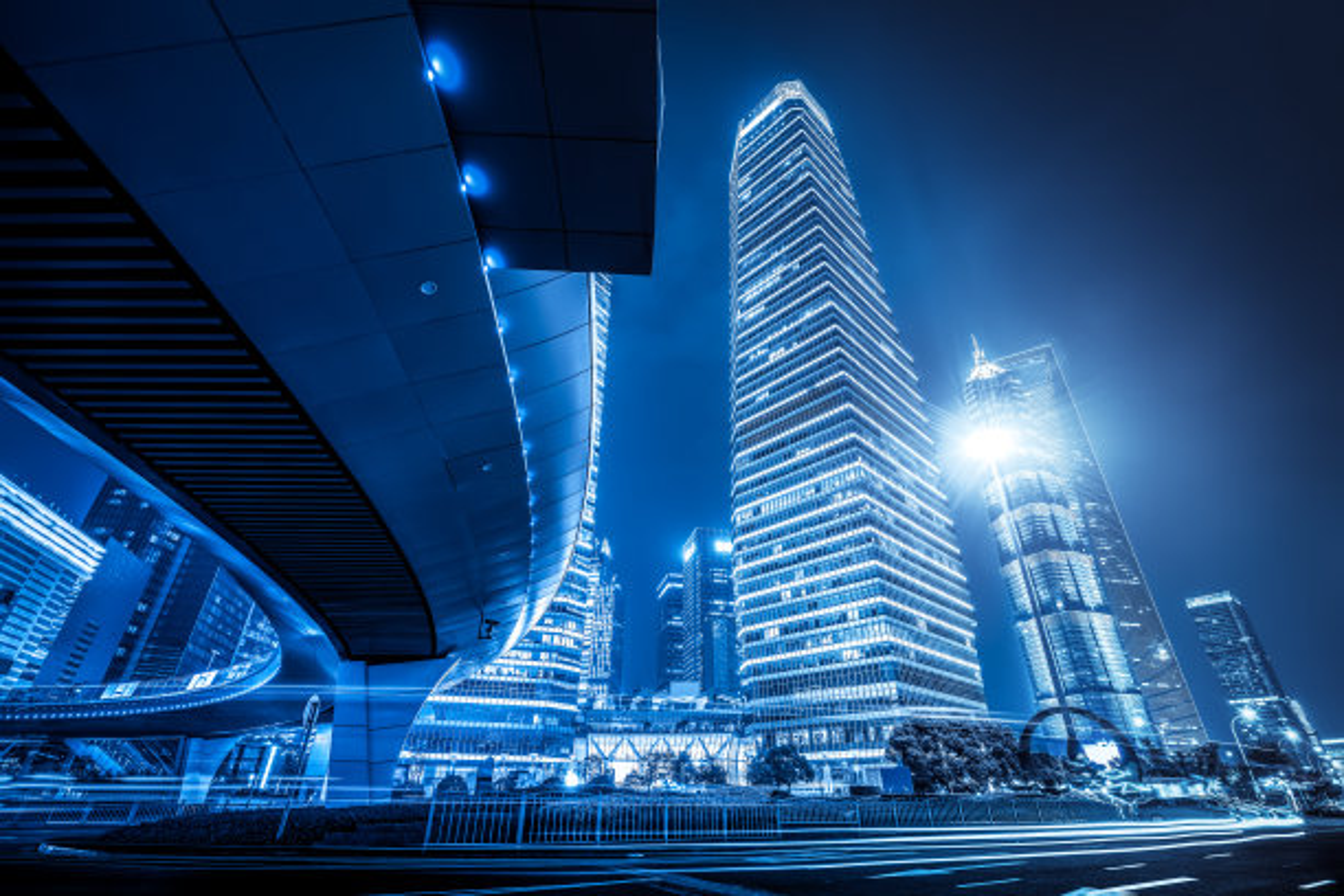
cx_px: 672
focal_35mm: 16
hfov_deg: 96.7
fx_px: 597
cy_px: 448
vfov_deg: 73.7
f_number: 11
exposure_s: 10
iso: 100
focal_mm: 16
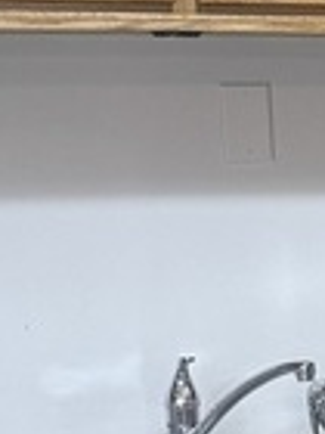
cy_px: 375
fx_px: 2316
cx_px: 904
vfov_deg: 10.6
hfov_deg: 7.3
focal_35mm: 185
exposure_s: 1/60
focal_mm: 6.76
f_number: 1.78
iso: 200
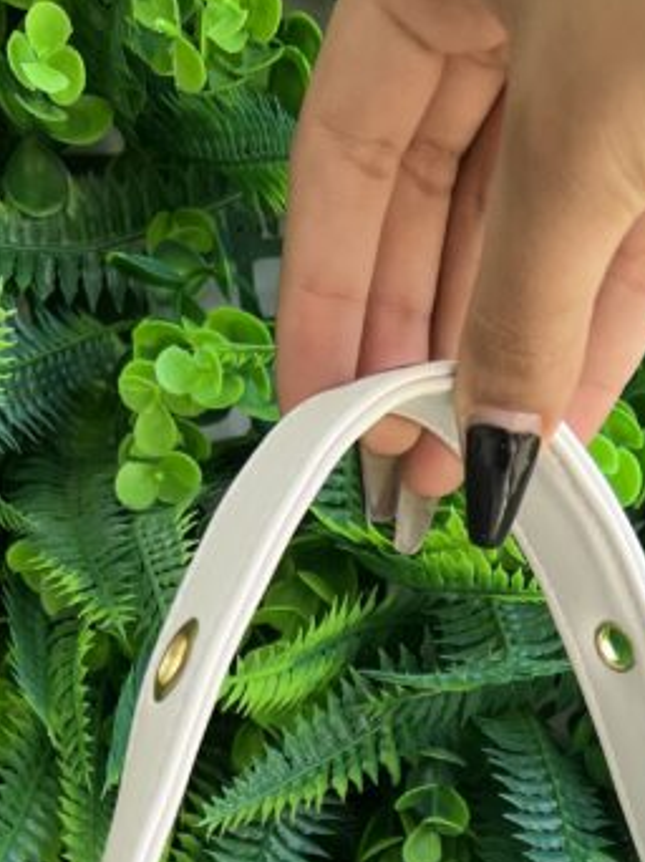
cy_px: 1166
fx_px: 1766
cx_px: 355
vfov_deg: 23.7
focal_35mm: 71
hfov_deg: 20.7
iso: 40
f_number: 1.5
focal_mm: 5.7
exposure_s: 1/187
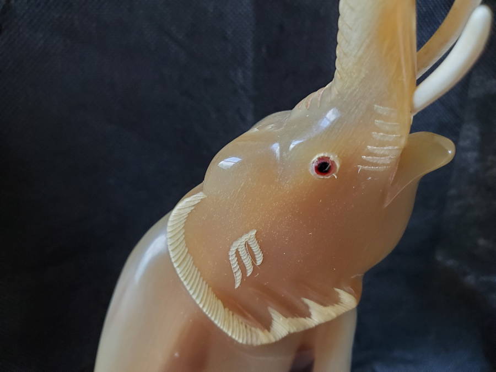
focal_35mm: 26
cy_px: 186
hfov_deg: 67.3
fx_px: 373
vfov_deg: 53.1
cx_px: 248
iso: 320
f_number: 2.4
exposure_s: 1/39
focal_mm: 4.3
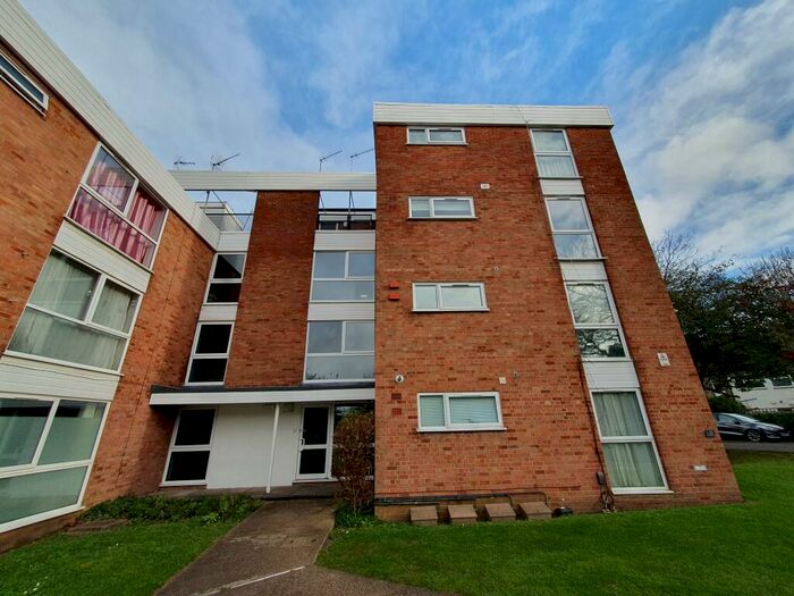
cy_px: 298
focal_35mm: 13
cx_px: 397
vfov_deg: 89.9
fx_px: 298
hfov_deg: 106.2
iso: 50
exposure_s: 1/646
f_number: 2.2
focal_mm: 1.8
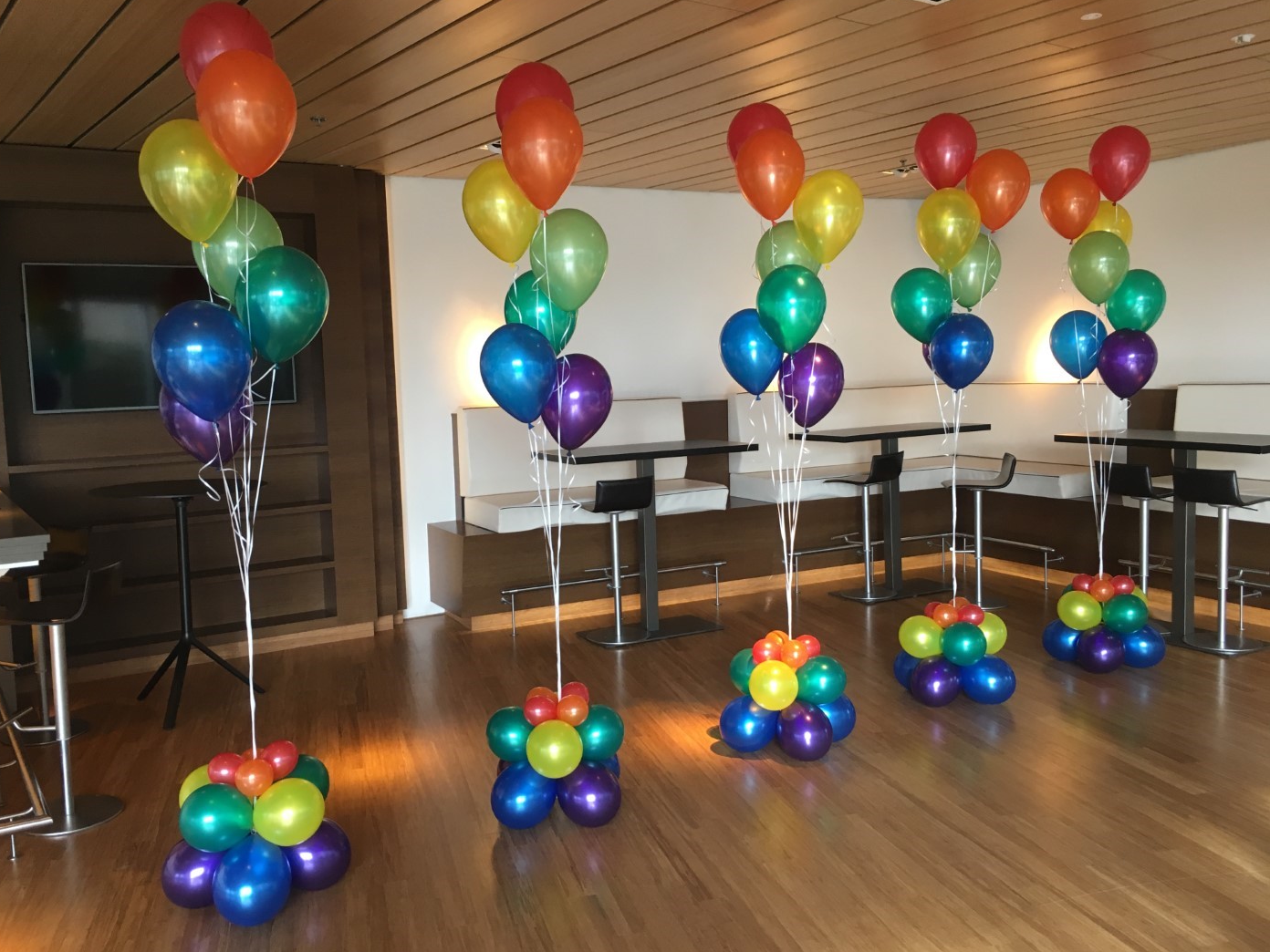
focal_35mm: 30
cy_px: 468
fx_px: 1101
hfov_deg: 60.0
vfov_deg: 46.8
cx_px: 614
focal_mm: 4.15
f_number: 2.2
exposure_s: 1/33
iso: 80
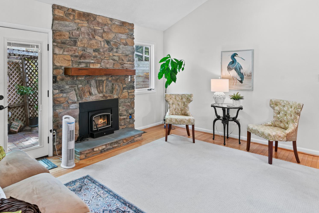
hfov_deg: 77.4
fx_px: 195
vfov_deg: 56.4
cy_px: 77
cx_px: 123
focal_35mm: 22
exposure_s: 1/4
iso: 500
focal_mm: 16
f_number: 8
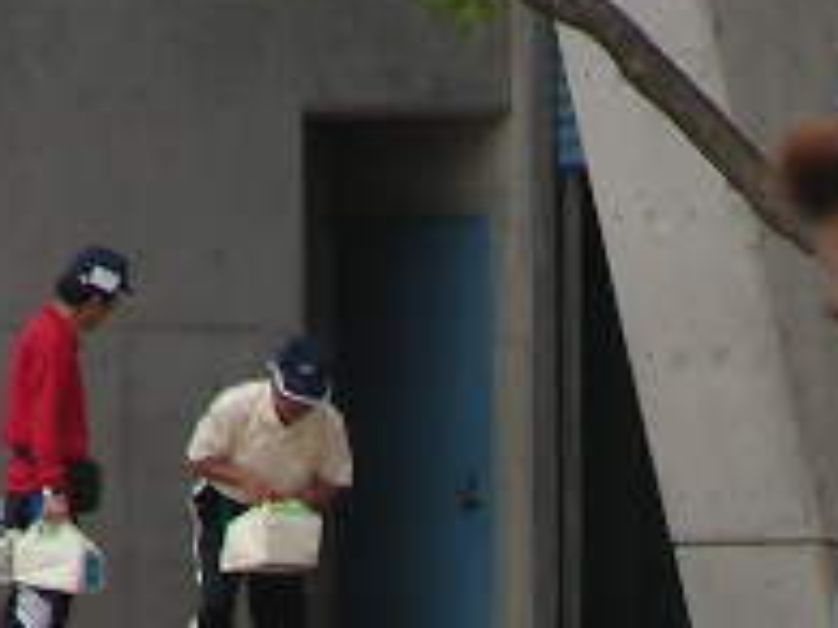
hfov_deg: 1.2
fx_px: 39290
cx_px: 799
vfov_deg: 0.9
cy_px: 1316
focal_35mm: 1624
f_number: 4
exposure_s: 1/348
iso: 50
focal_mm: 51.6
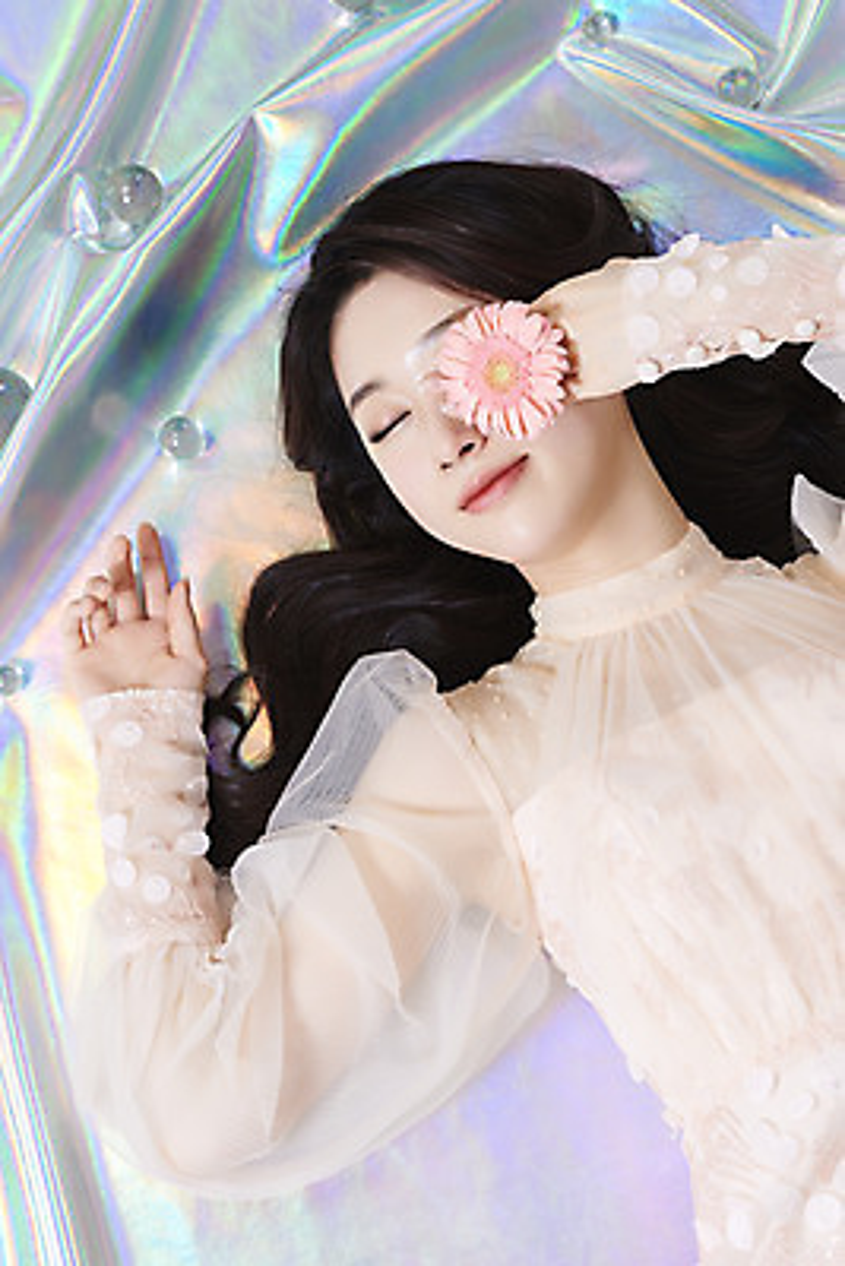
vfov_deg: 19.4
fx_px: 3693
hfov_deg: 13.1
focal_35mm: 105
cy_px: 633
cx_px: 422
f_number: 11
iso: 64
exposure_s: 1/125
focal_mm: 105
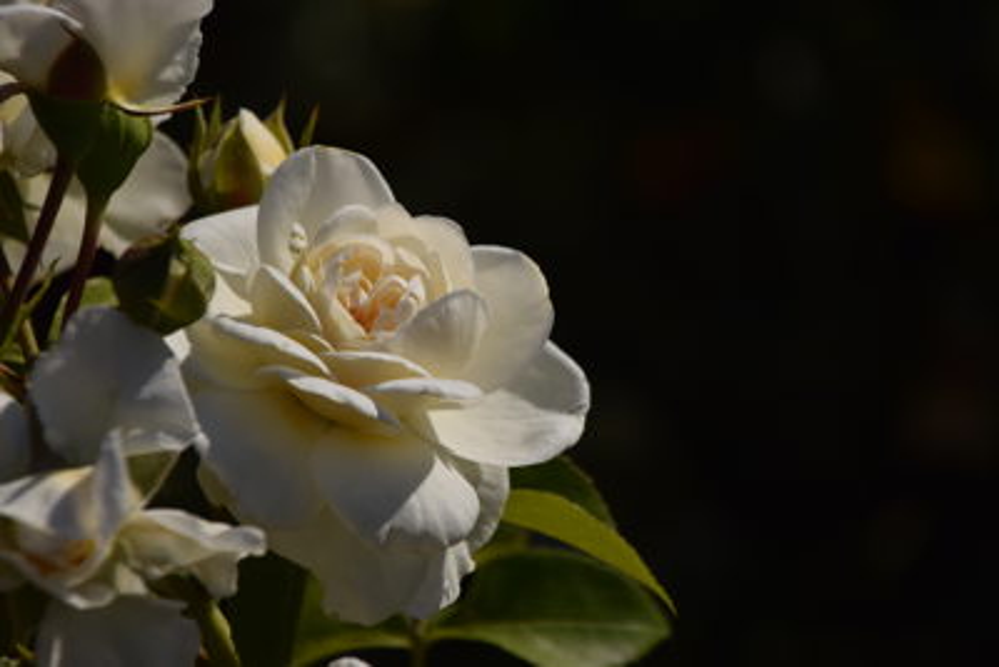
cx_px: 500
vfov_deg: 4.6
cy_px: 334
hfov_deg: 6.9
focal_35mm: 300
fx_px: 8328
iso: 100
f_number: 6.3
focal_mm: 200
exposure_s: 1/1250
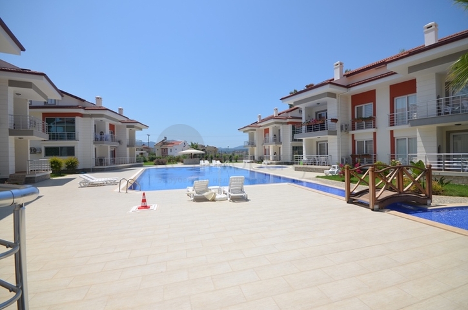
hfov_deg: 100.5
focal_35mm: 15
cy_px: 155
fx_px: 195
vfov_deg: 77.1
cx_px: 234
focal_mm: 10
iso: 100
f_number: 9
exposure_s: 1/320
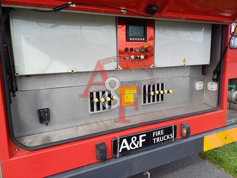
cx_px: 118
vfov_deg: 54.9
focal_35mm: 25
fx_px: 171
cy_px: 89
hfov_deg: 69.4
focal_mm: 4.65
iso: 50
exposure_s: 1/309
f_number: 1.8
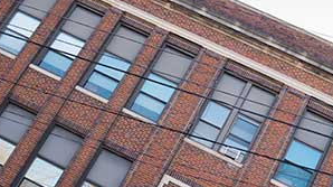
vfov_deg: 22.7
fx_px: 432
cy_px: 216
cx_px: 164
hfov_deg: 42.1
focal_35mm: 49
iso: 400
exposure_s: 1/350
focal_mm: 24
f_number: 4.8
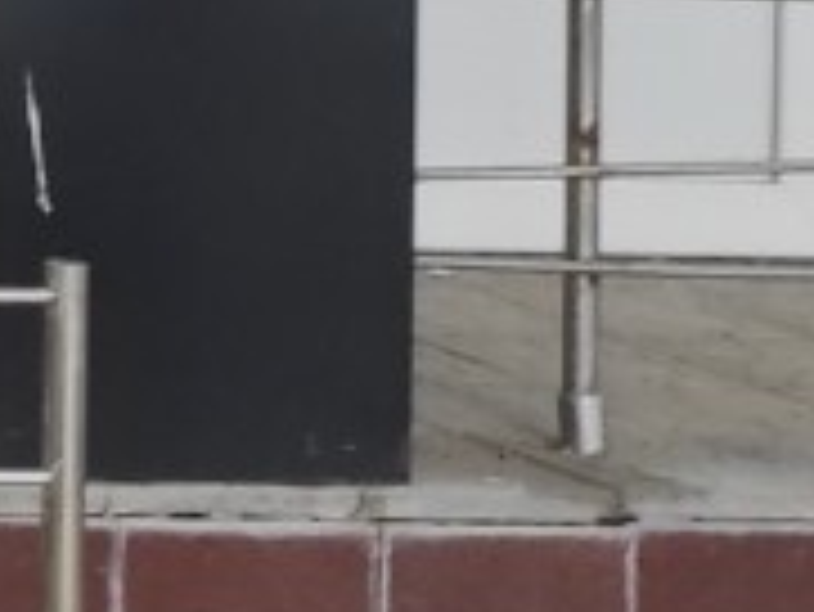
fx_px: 4330
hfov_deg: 8.5
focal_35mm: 184
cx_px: -1857
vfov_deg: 7.7
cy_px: -675
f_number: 1.89
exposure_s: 1/100
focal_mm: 5.43
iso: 109
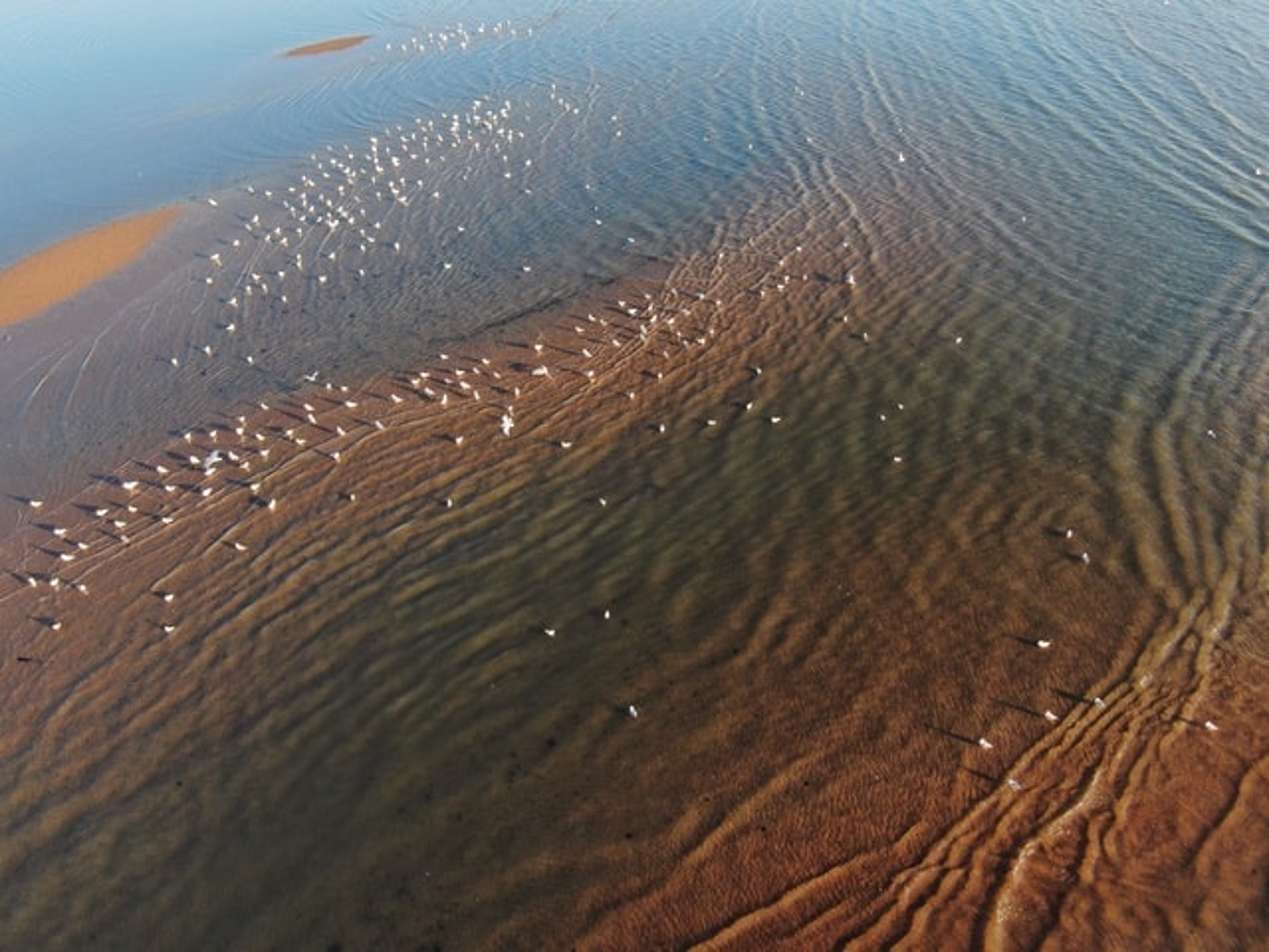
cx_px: 634
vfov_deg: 56.8
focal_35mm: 24
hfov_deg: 71.6
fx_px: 880
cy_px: 476
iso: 110
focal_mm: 4.39
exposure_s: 1/320
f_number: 2.8
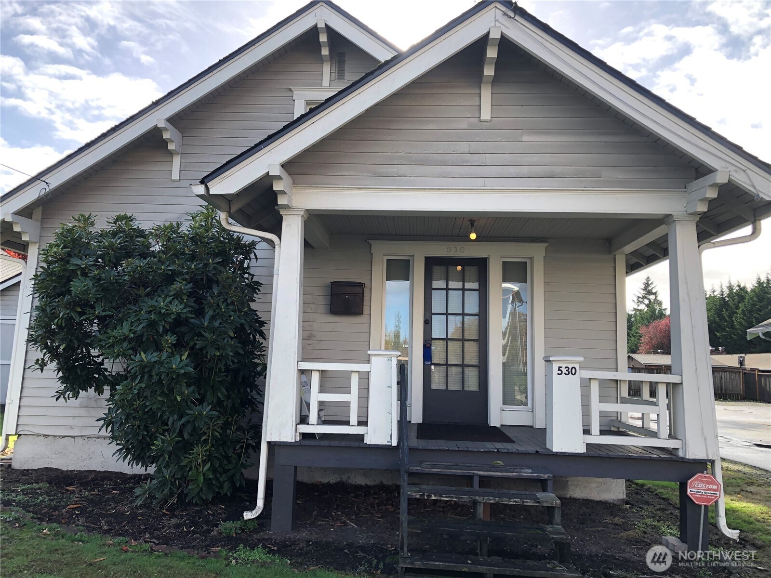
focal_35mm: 28
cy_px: 289
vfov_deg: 49.7
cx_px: 386
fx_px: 624
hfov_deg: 63.4
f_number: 1.8
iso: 20
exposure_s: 1/463
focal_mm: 3.99
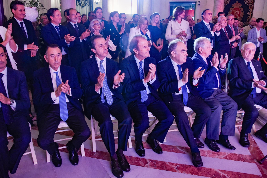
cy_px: 83
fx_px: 200
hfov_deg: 67.3
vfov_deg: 47.9
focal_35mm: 27
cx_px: 124
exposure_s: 1/160
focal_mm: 24
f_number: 4
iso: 3200
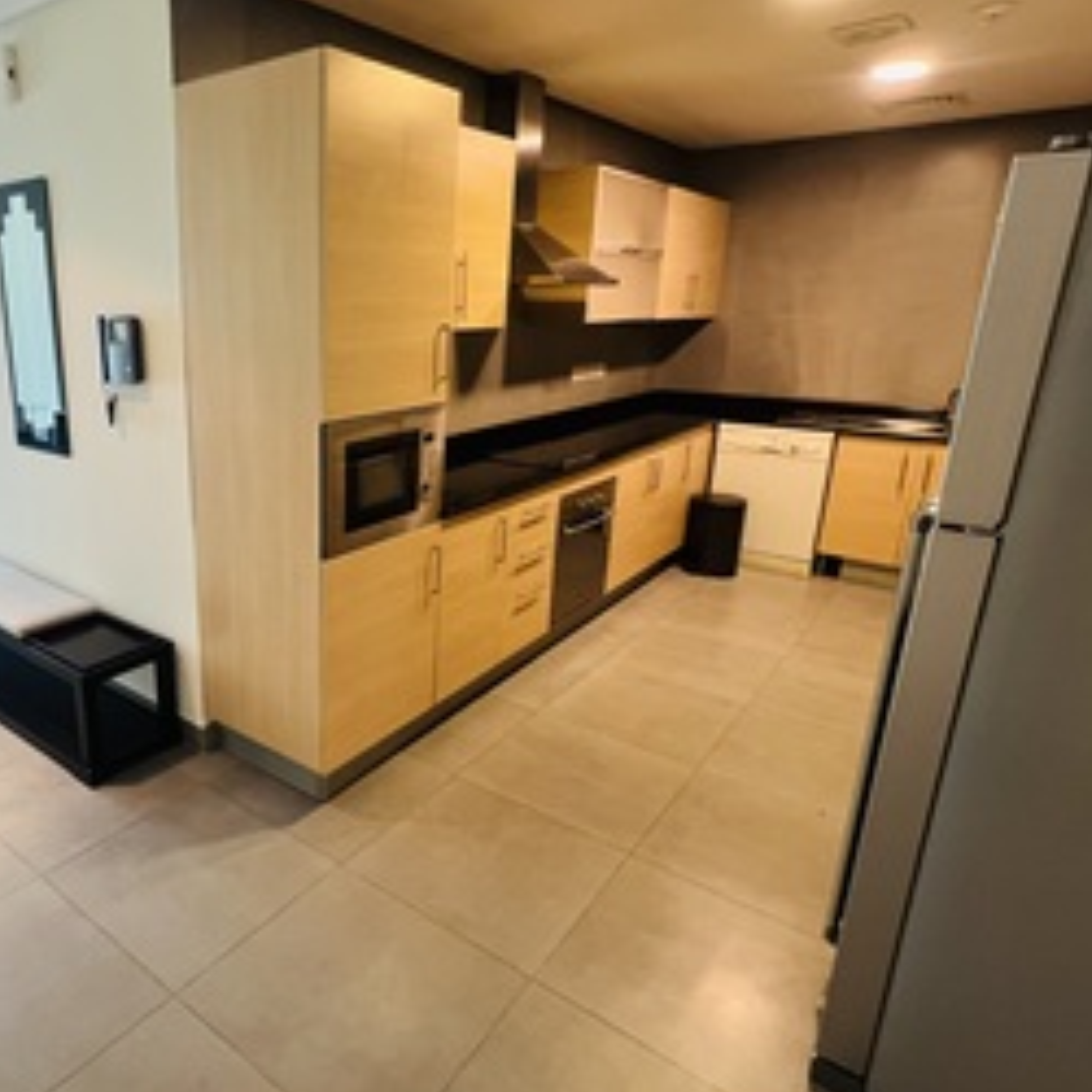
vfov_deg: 72.1
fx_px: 749
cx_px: 312
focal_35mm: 21
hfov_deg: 68.8
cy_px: 526
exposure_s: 1/50
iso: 200
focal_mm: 1.57
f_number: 1.8
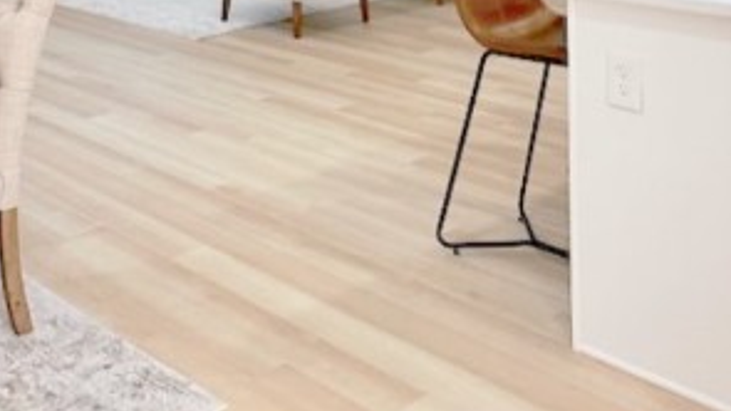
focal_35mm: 53
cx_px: 136
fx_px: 1027
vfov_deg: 19.5
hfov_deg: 37.6
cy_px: -220
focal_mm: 2.22
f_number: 2.2
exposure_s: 1/120
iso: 125
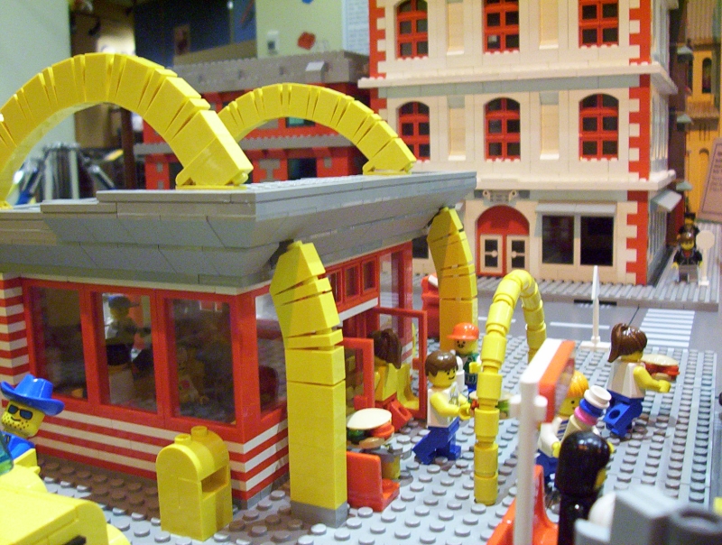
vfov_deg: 33.7
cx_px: 361
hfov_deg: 43.8
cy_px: 272
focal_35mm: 43
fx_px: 899
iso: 200
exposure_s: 1/11.9
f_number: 2.73
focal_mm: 5.77
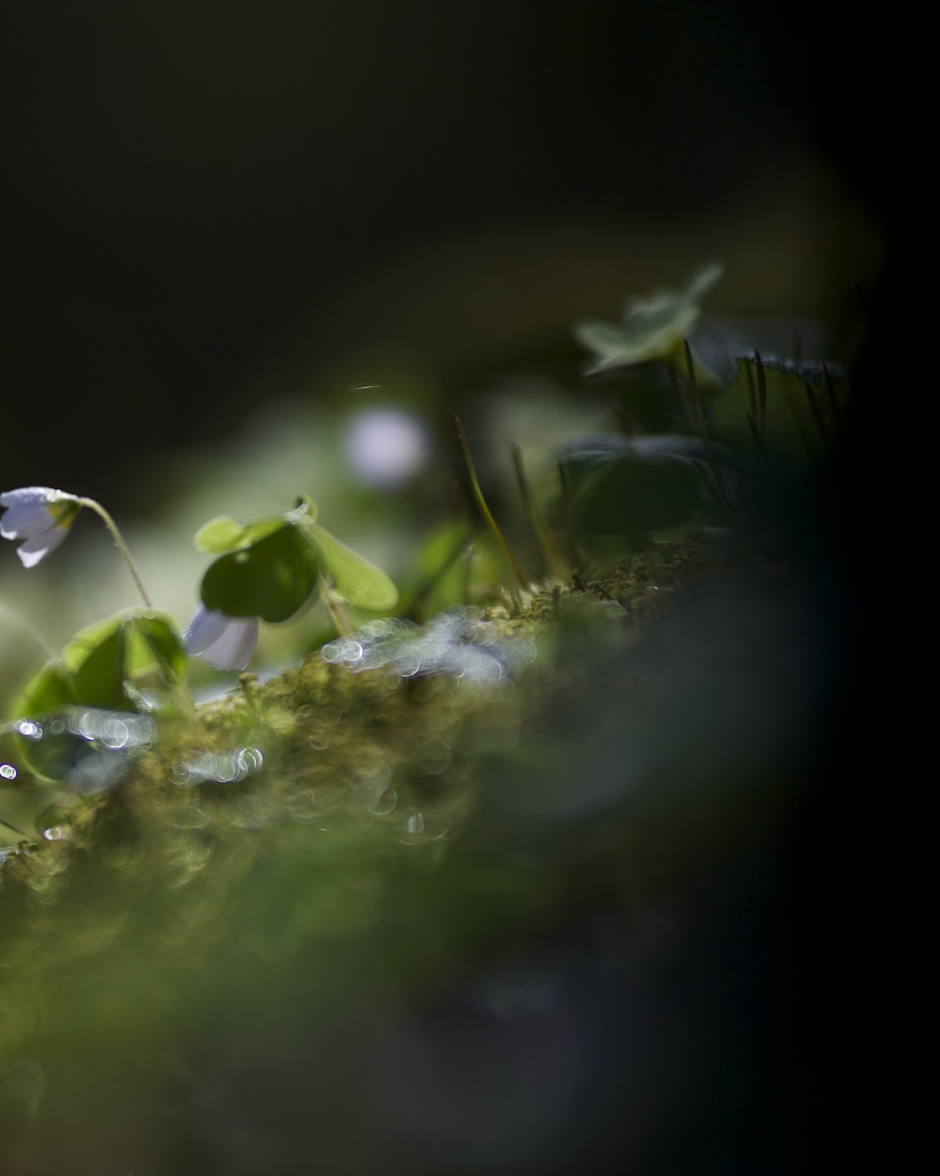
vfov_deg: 6.8
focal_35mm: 283
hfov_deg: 5.5
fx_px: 9845
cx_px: 85
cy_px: 587
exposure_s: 1/2500
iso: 200
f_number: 2.8
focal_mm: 200
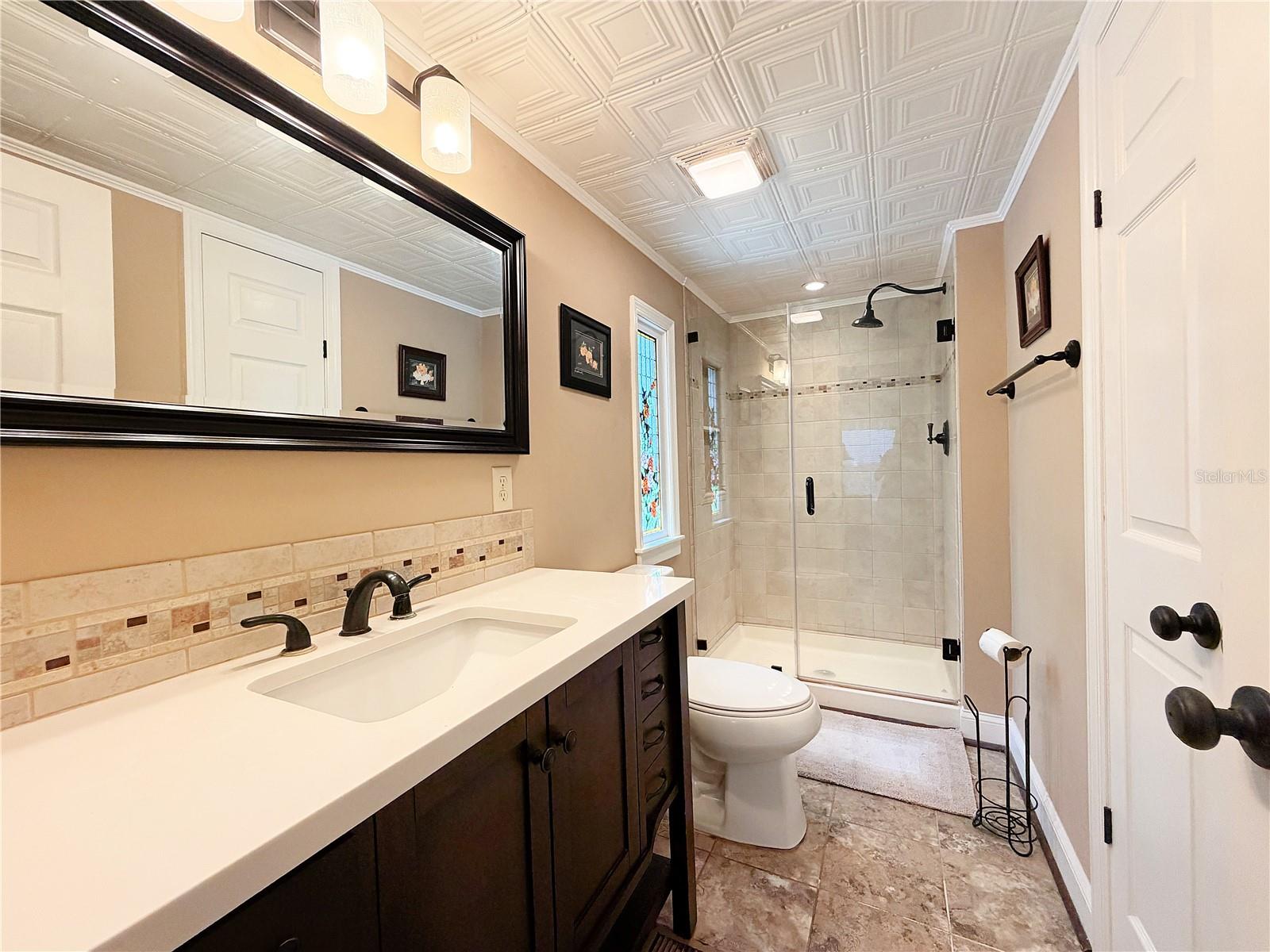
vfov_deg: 85.7
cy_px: 476
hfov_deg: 102.1
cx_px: 635
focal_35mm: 14
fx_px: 514
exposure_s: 1/120
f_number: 2.2
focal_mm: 2.22
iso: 320
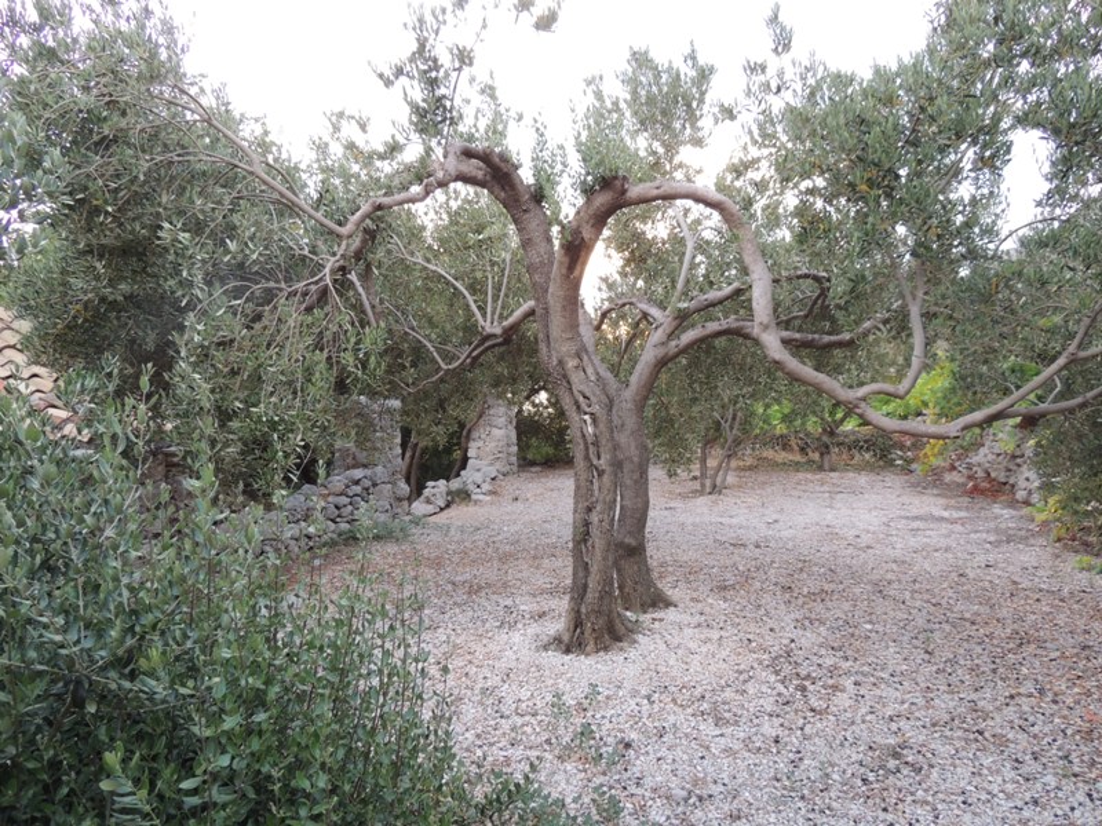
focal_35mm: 24
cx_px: 551
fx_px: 764
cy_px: 413
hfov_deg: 71.6
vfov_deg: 56.8
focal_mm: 4.3
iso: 160
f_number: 3
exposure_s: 1/30
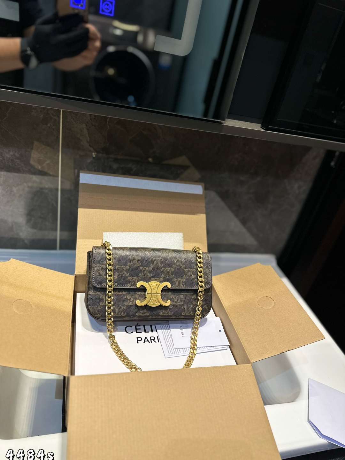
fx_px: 319
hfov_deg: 56.8
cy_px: 230
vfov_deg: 71.6
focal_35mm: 24
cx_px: 172
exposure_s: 1/100
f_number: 1.78
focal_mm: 6.86
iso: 100
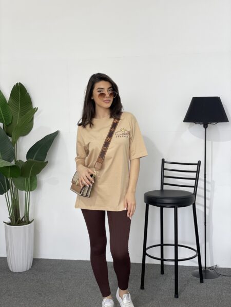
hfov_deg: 28.0
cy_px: 154
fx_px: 463
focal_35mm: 52
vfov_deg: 36.8
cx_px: 116
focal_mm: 6
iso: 64
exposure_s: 1/122
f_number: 2
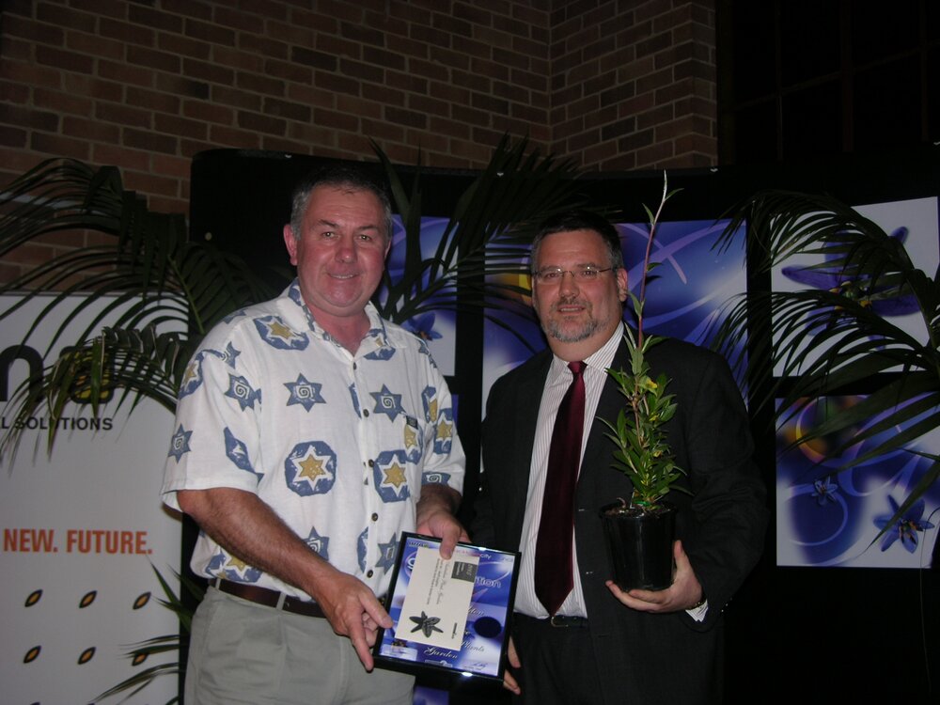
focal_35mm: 50
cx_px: 470
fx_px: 1358
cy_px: 352
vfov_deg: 29.1
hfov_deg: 38.2
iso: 50
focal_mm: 12.7
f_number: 3
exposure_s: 1/60.1
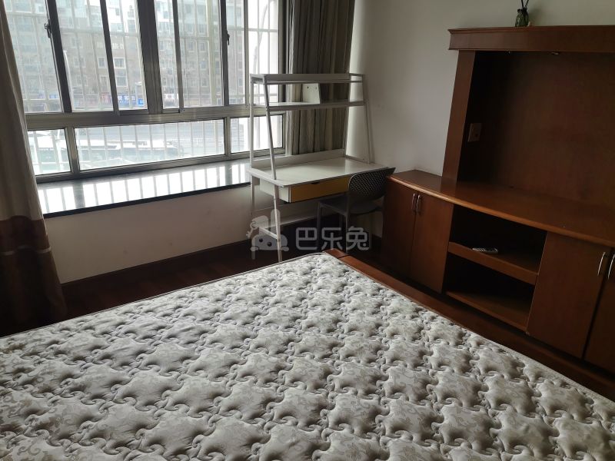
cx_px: 308
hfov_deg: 65.3
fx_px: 480
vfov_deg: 51.4
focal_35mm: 27
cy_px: 230
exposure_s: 1/281
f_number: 1.9
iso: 50
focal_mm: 5.52
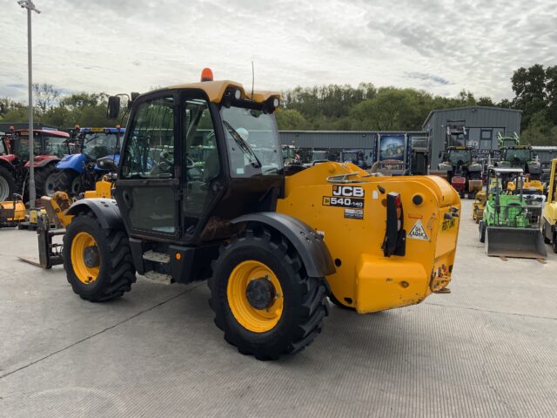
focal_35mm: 29
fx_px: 467
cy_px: 209
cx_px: 278
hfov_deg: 61.7
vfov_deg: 48.2
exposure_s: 1/2227
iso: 16
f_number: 1.8
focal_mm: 3
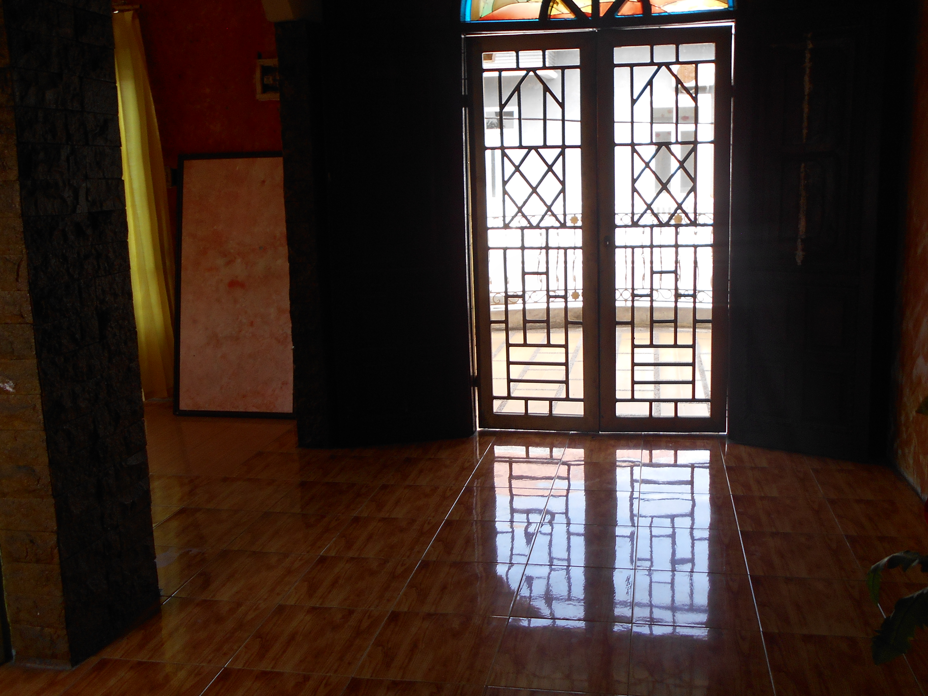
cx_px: 505
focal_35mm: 32
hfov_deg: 56.7
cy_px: 318
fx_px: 858
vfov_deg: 44.1
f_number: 3.2
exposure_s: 1/40
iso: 80
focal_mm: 4.6
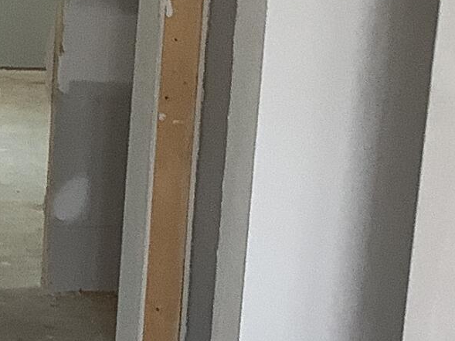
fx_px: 2076
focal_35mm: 158
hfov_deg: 12.2
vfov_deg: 9.2
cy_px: 438
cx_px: -85
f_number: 2.4
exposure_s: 1/50
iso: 64
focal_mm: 3.3
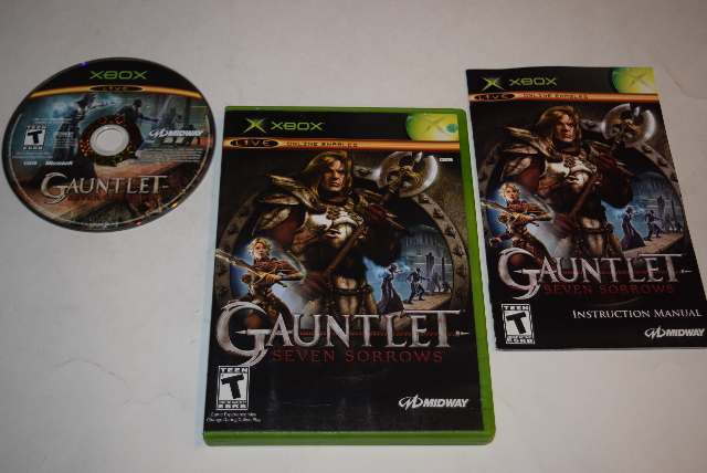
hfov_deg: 42.3
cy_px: 236
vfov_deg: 29.0
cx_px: 354
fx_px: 914
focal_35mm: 46
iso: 280
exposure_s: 1/60
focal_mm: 31
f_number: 4.2
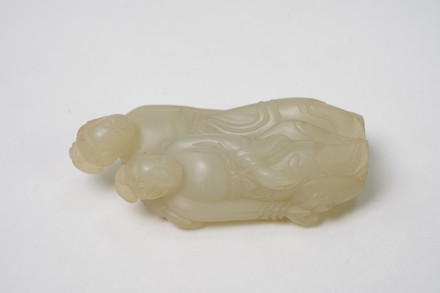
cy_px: 146
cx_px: 220
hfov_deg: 19.5
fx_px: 1283
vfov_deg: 13.0
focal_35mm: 105
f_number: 10
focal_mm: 105
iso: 500
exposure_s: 1/125
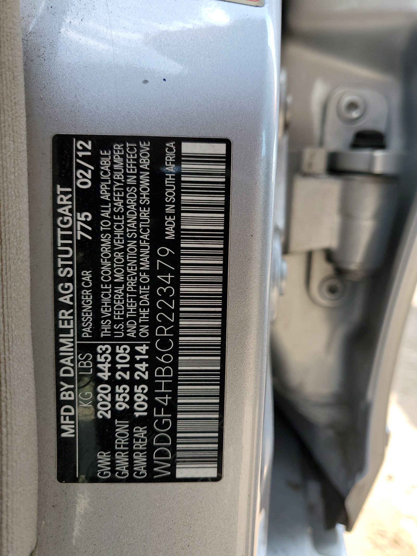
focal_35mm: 26
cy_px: 278
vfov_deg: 67.3
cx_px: 208
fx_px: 418
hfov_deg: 53.1
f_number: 1.5
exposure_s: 1/357
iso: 50
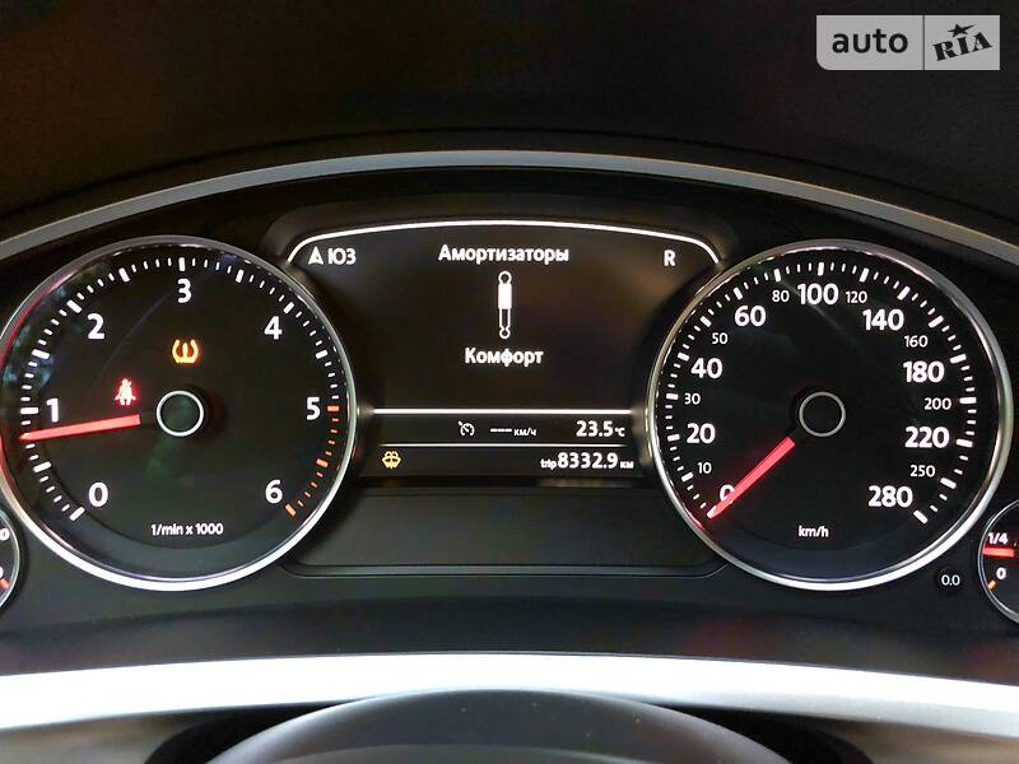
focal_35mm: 28
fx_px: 824
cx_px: 510
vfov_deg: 49.7
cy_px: 382
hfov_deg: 63.4
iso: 100
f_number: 1.8
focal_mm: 4
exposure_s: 1/4
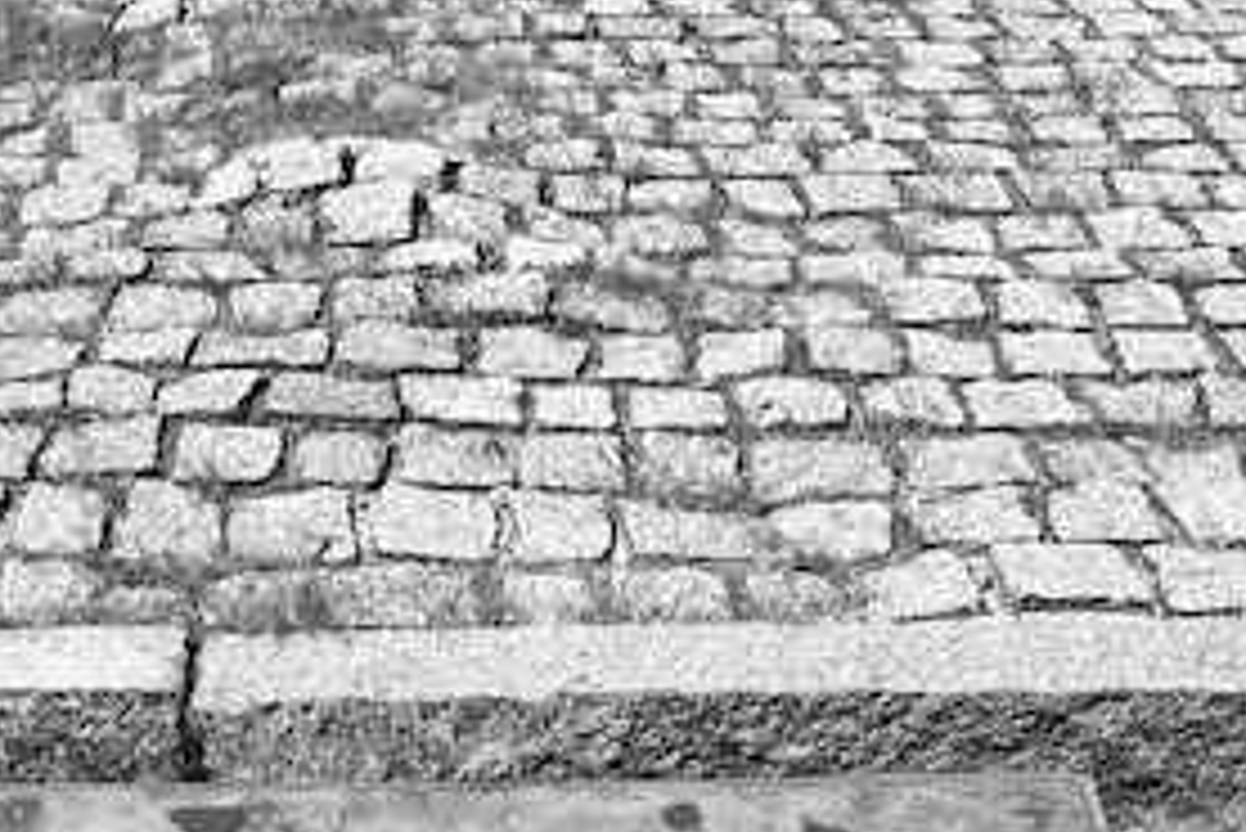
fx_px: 2251
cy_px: 1329
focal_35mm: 65
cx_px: 396
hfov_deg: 30.7
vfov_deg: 18.1
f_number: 1.8
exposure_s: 1/1996
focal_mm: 4.25
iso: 32
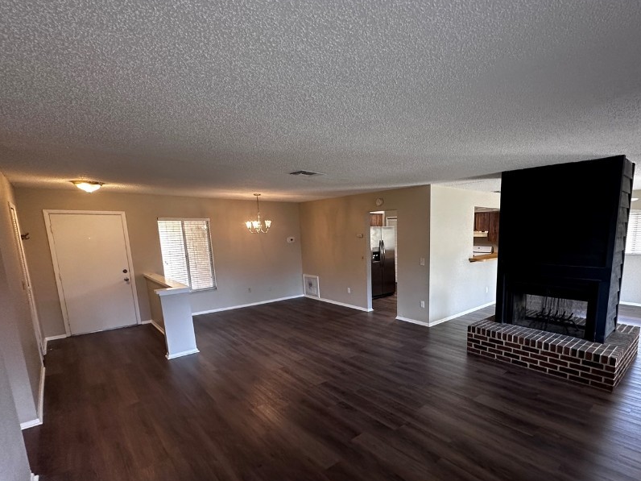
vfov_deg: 70.9
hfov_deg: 86.6
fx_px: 333
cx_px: 387
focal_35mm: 18
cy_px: 286
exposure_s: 1/60
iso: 200
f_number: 2.2
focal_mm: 2.22
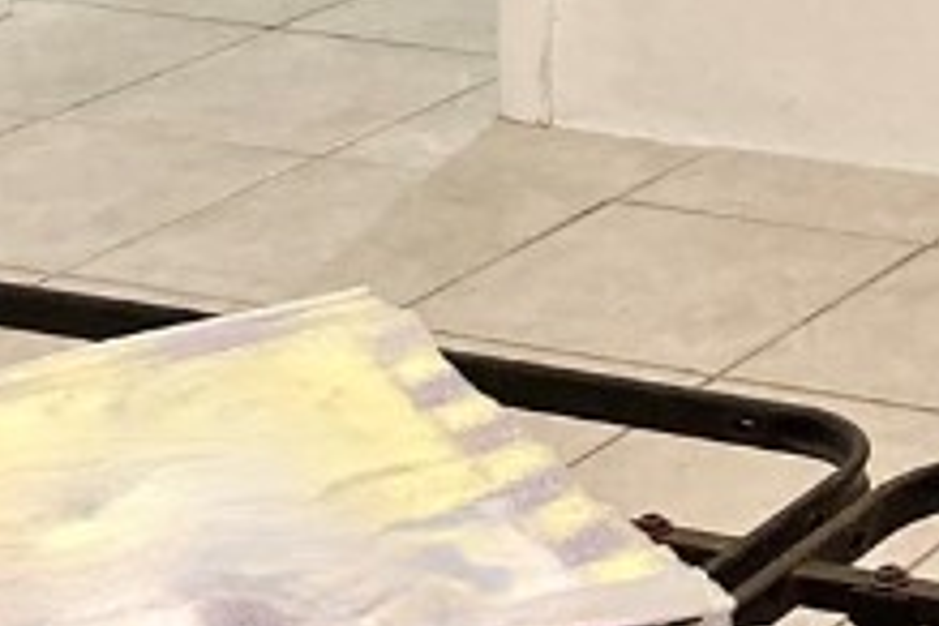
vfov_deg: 8.9
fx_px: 3547
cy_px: -1008
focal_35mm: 136
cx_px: 1492
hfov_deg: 14.0
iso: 250
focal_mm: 3.99
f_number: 1.8
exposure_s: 1/60
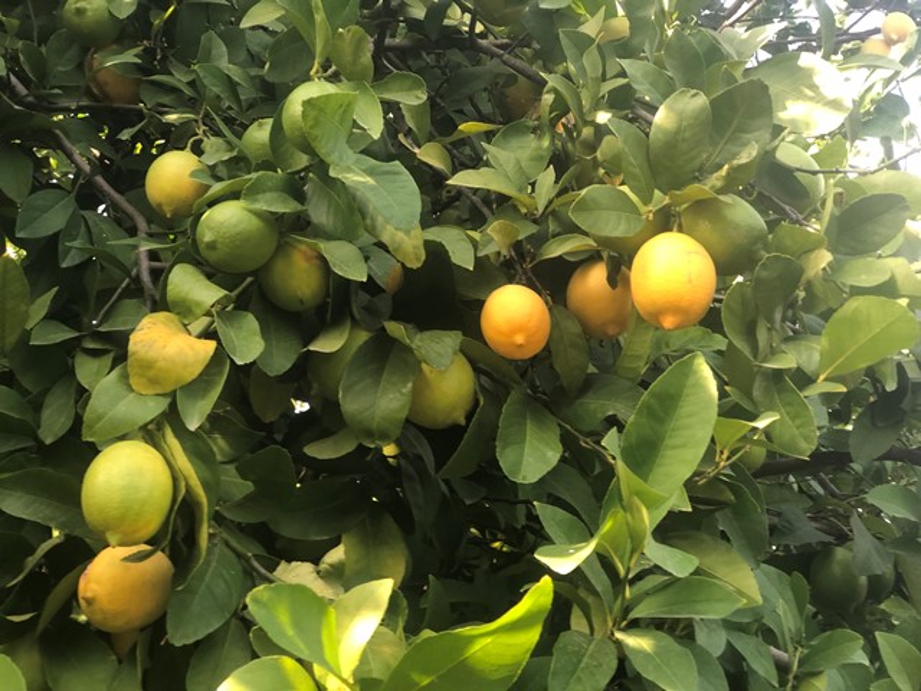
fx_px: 1517
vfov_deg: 25.7
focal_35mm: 57
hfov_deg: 33.8
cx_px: 460
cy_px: 346
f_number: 2.8
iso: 25
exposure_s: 1/40
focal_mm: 6.6
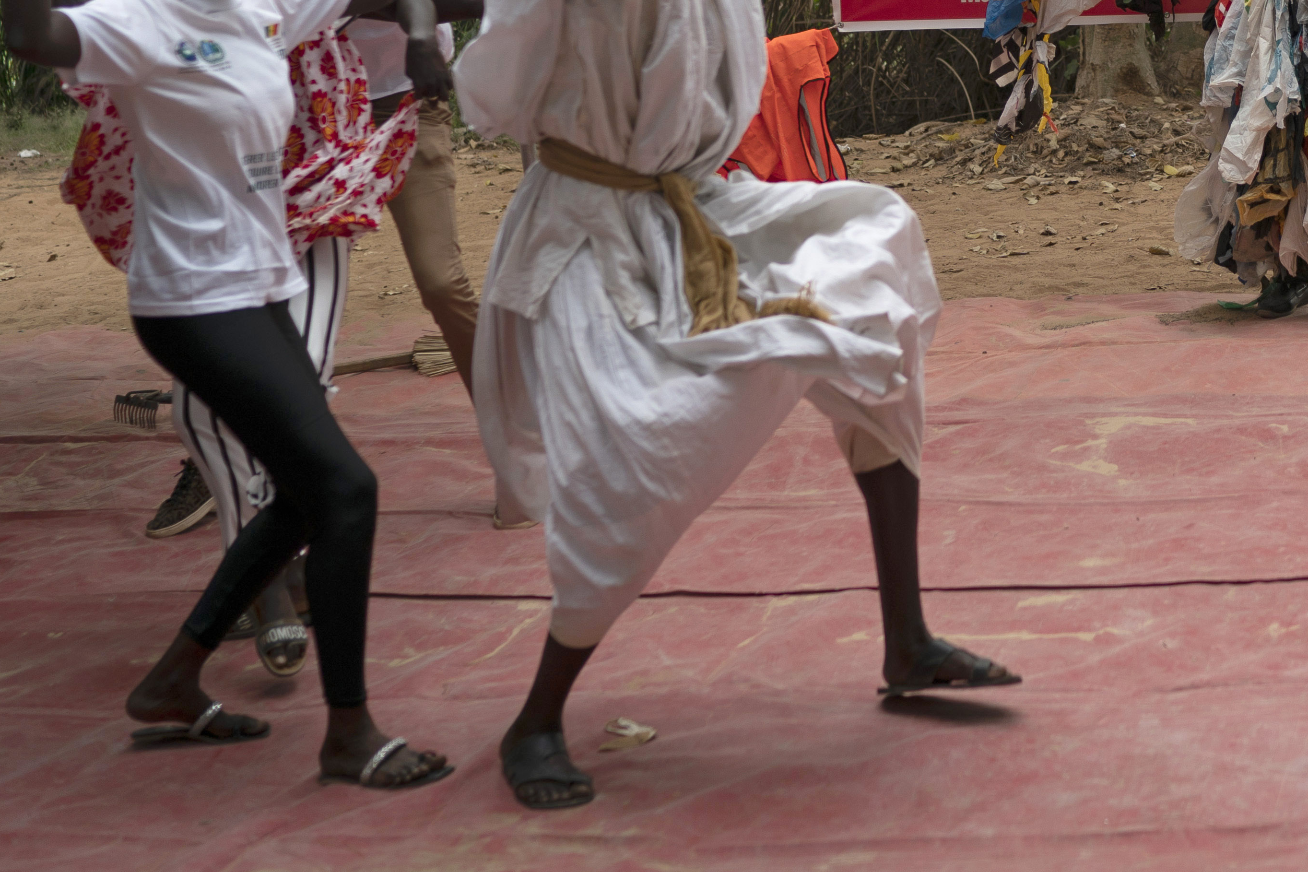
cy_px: -46
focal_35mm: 77
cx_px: 1291
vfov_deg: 17.2
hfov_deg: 25.1
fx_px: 2797
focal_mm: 35
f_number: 2.2
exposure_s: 1/1000
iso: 100
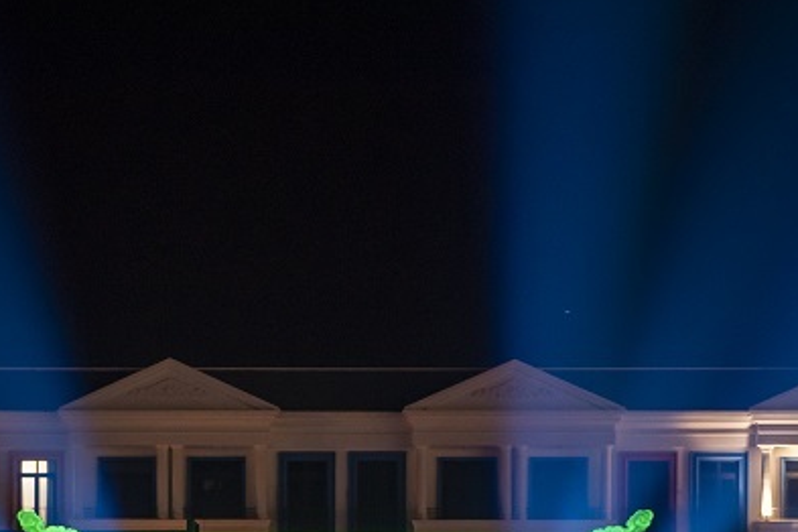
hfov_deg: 14.0
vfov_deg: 9.2
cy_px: 696
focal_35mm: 146
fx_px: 3236
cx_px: 319
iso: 1250
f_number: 2.8
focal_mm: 52
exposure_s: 1/50
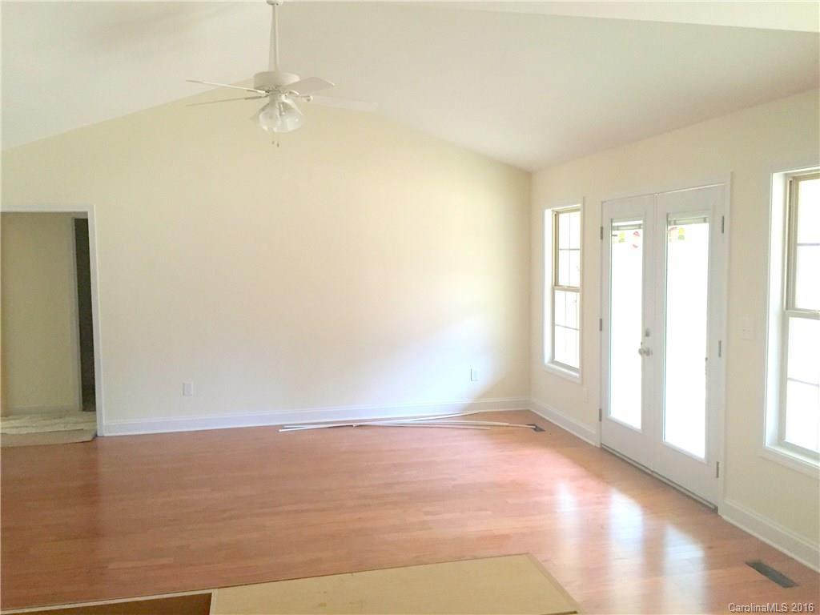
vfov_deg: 48.2
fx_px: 687
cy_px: 308
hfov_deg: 61.7
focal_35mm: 29
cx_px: 410
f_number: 2.2
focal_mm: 4.15
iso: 160
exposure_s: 1/30
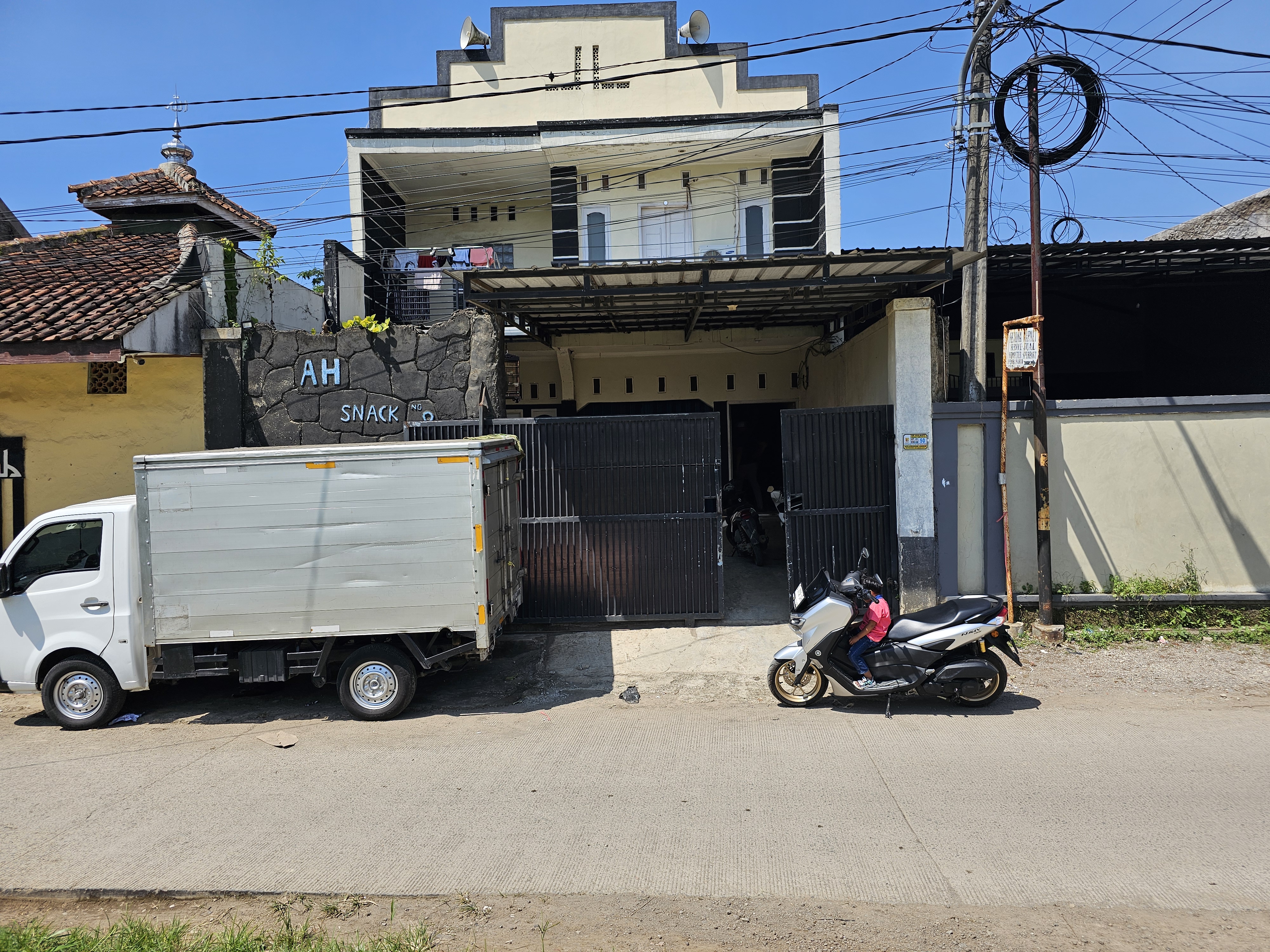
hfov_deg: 73.9
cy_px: 476
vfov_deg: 58.9
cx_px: 635
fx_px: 844
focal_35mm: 23
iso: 10
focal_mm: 6.3
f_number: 1.7
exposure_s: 1/736
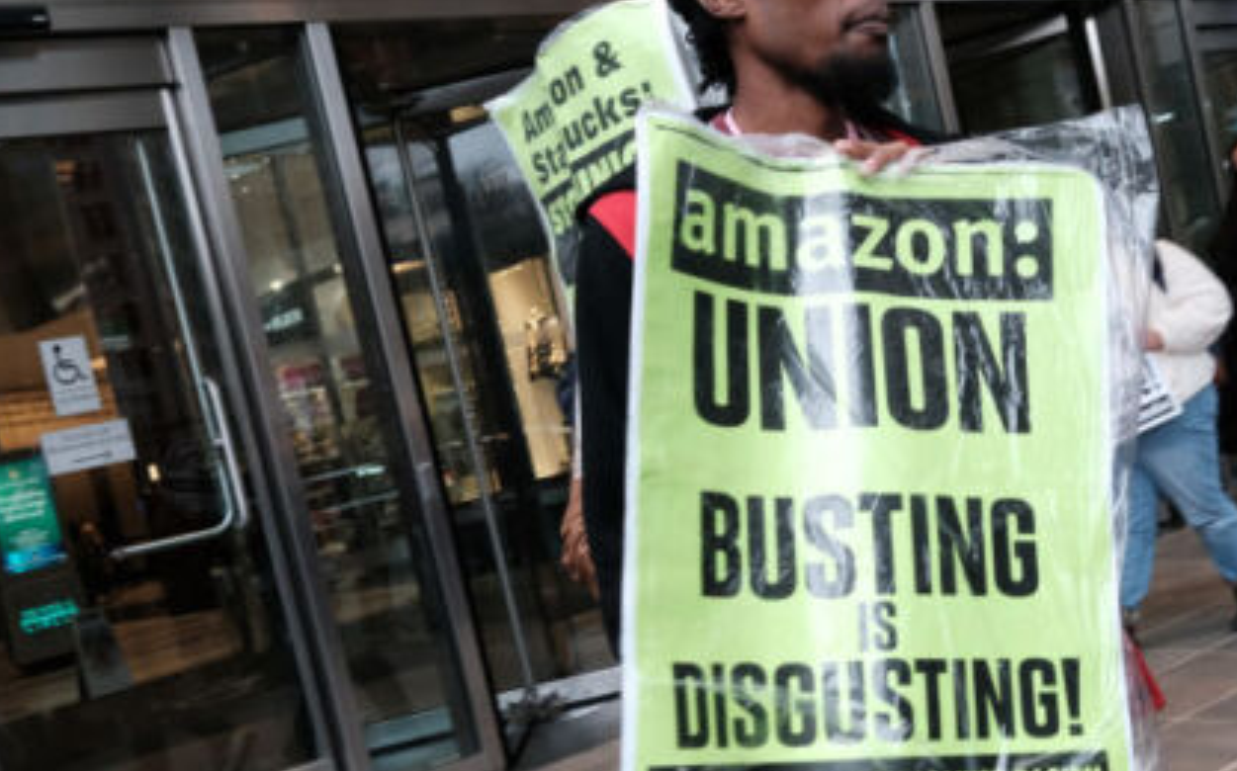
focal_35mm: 47
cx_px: 792
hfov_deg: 42.3
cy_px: 495
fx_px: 1583
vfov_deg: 27.3
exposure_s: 1/90
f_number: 4
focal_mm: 16
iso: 800
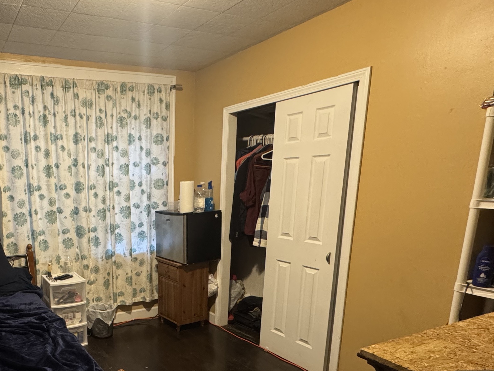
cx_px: 107
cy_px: 262
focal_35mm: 27
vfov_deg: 50.0
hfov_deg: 60.6
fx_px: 385
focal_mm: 2.22
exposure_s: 1/60
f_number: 2.2
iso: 800
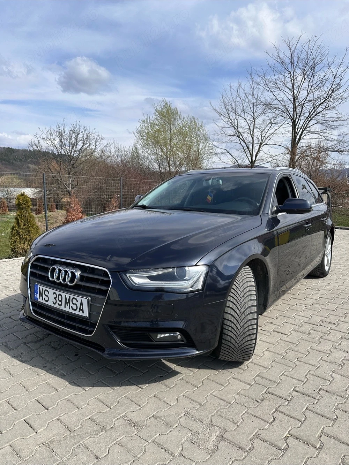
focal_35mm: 24
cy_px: 232
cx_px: 174
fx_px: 323
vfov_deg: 71.6
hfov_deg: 56.8
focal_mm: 6.86
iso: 80
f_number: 1.78
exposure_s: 1/5000
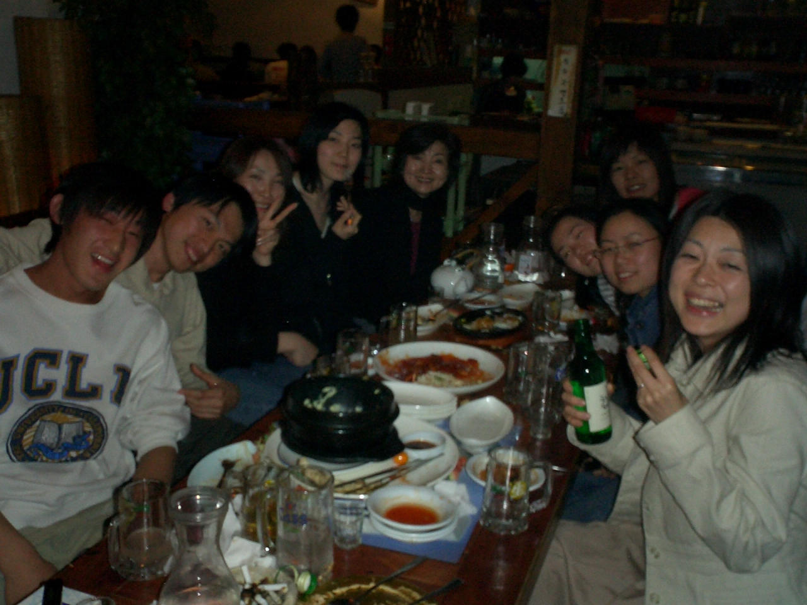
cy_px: 302
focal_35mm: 37
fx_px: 863
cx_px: 404
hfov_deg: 50.1
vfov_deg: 38.7
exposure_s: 1/40
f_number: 3.5
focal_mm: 5.6
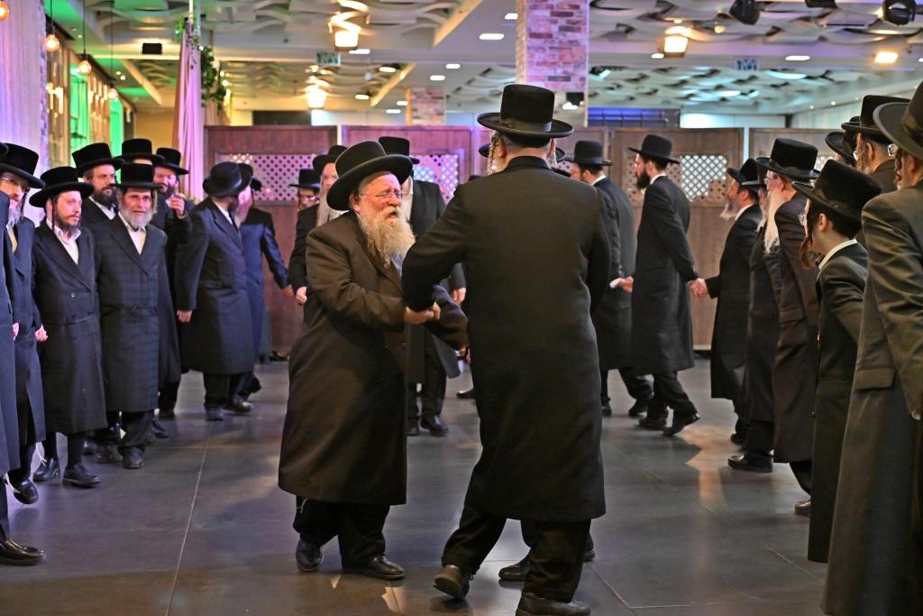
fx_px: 1410
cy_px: 308
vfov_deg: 24.6
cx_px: 462
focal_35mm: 55
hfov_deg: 36.2
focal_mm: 55
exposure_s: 1/250
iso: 1600
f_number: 4
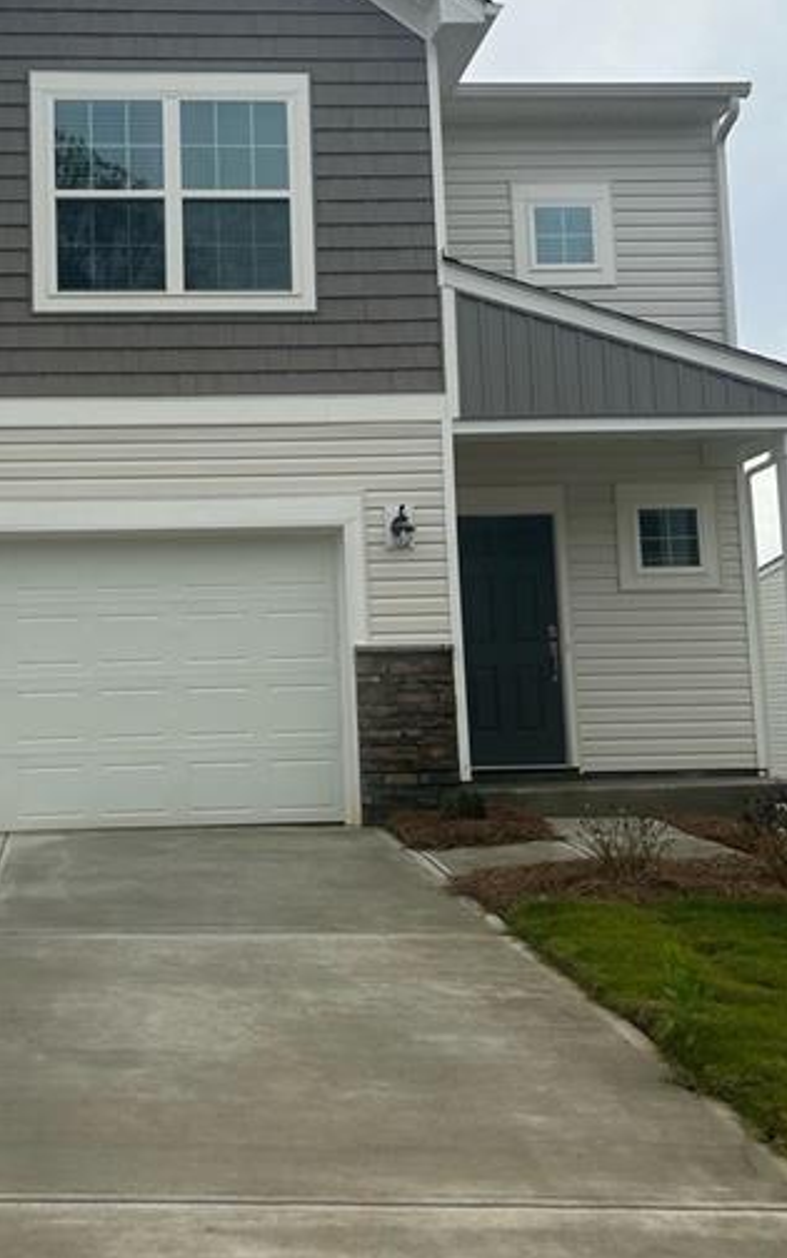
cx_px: 157
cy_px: 584
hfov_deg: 29.8
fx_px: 1441
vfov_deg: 47.2
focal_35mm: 42
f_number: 1.5
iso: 50
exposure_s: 1/3356
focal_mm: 5.7
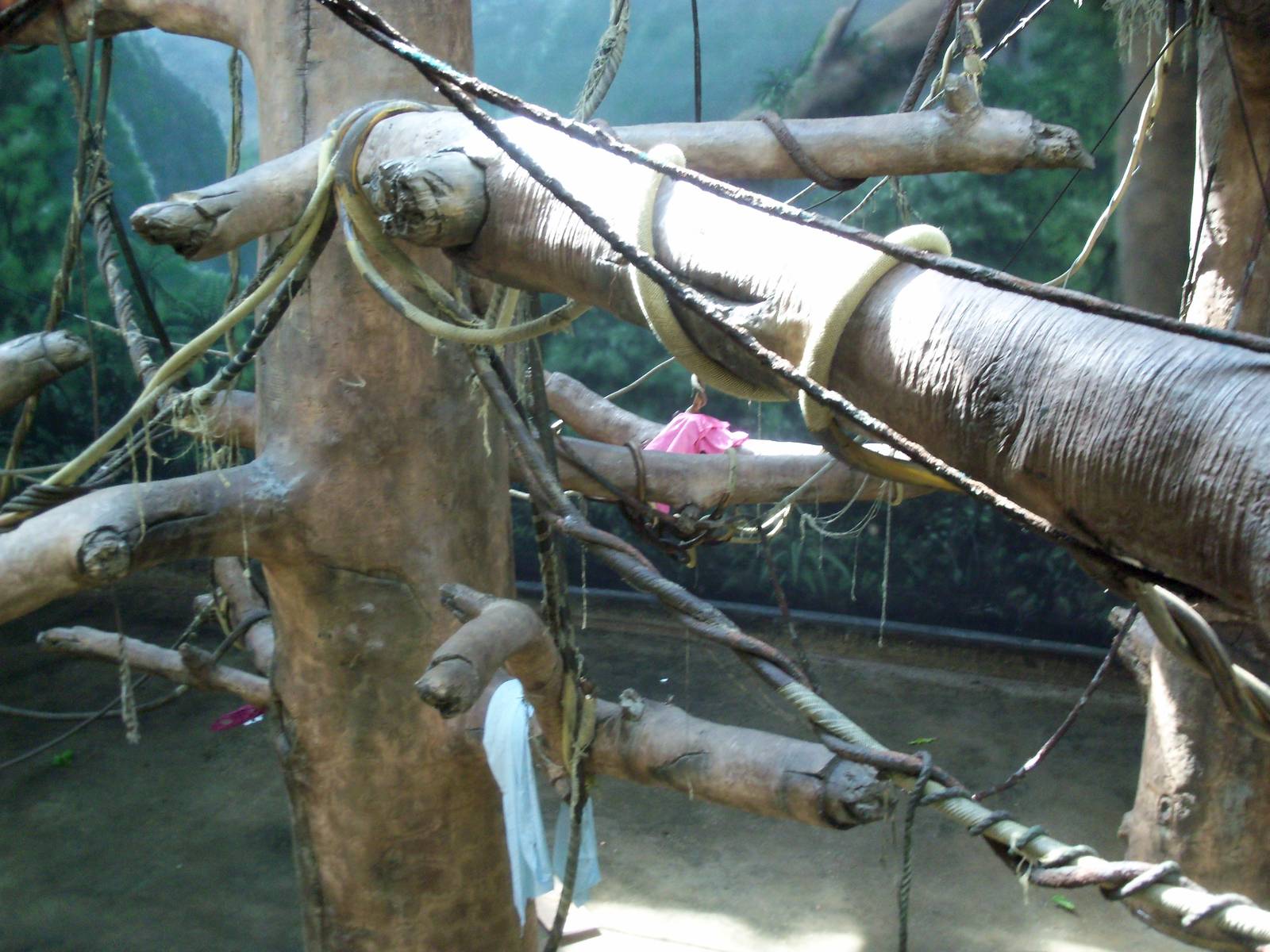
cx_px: 635
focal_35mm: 35
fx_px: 1284
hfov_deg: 52.6
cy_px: 476
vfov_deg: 40.7
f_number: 3
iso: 160
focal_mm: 6.3
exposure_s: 1/30
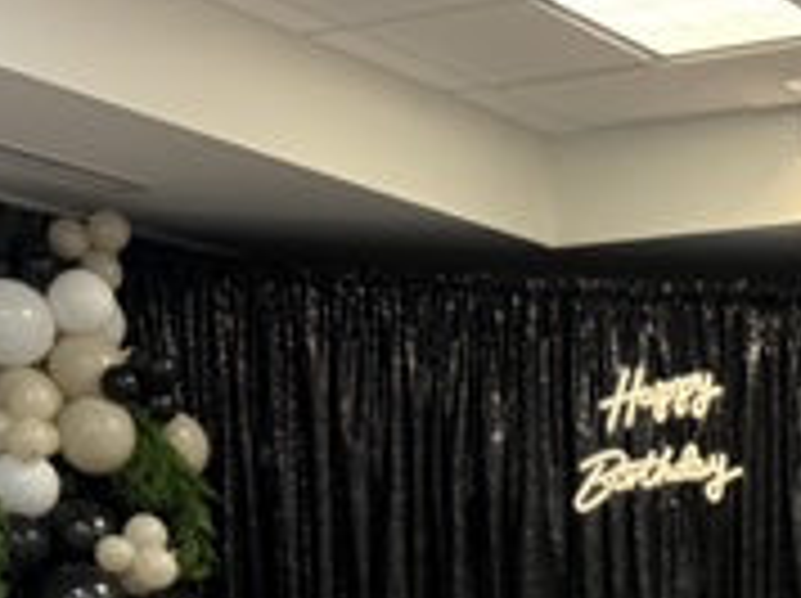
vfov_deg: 16.2
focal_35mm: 81
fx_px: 1872
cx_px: 904
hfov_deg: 22.6
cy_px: 962
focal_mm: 6.76
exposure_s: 1/120
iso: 160
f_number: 1.78
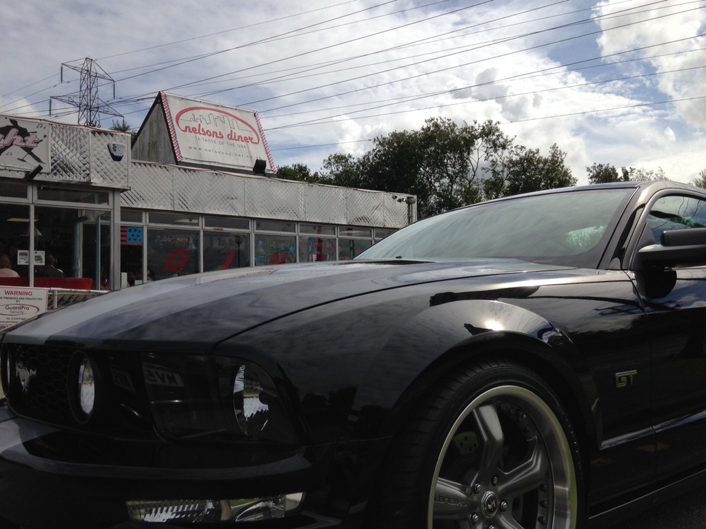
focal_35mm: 33
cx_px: 353
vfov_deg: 42.9
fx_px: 673
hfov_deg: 55.4
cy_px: 264
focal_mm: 4.12
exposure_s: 1/2857
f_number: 2.4
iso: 50
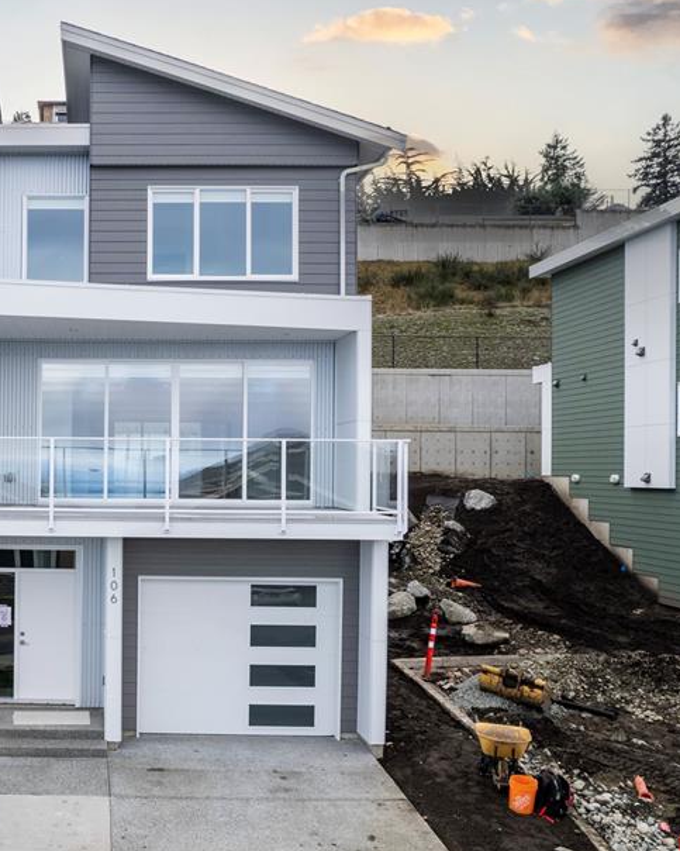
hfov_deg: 39.2
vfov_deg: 51.5
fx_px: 881
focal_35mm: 35
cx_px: 68
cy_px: 466
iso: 110
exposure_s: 1/1000
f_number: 2.8
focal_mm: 8.38
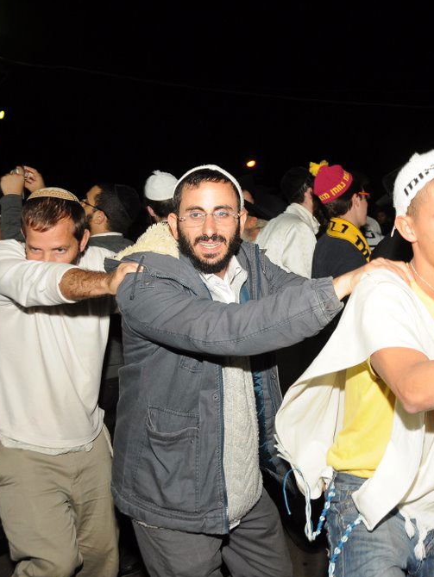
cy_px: 289
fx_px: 735
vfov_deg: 42.9
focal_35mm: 44
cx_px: 374
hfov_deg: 31.6
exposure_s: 1/100
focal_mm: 20
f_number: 3.5
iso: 640
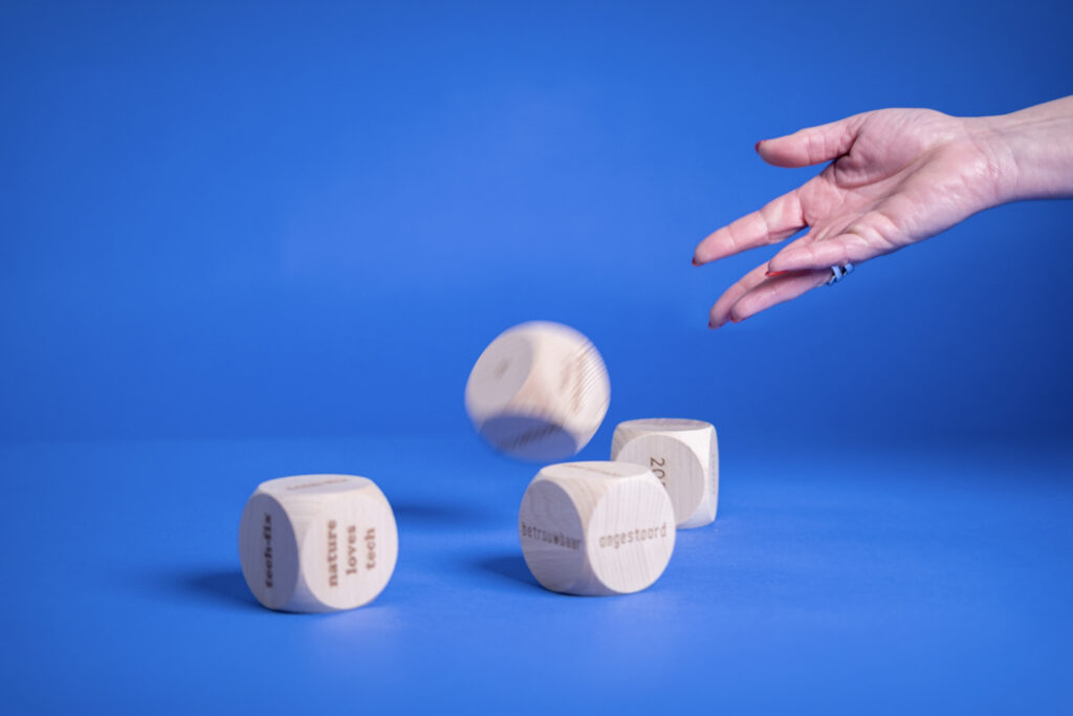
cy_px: 358
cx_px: 536
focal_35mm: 53
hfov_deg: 37.5
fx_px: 1580
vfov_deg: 25.5
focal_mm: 35
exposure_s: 1/140
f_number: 2
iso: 160
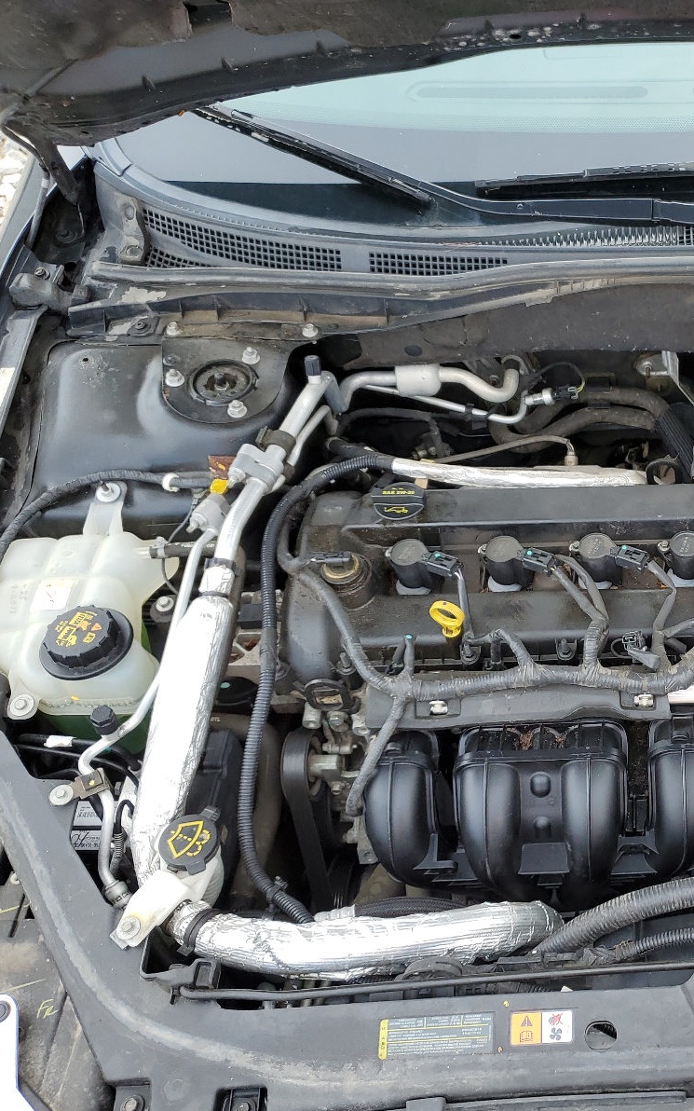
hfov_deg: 31.5
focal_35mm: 37
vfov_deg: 52.7
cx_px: 713
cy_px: 556
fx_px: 1120
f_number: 1.5
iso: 50
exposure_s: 1/526
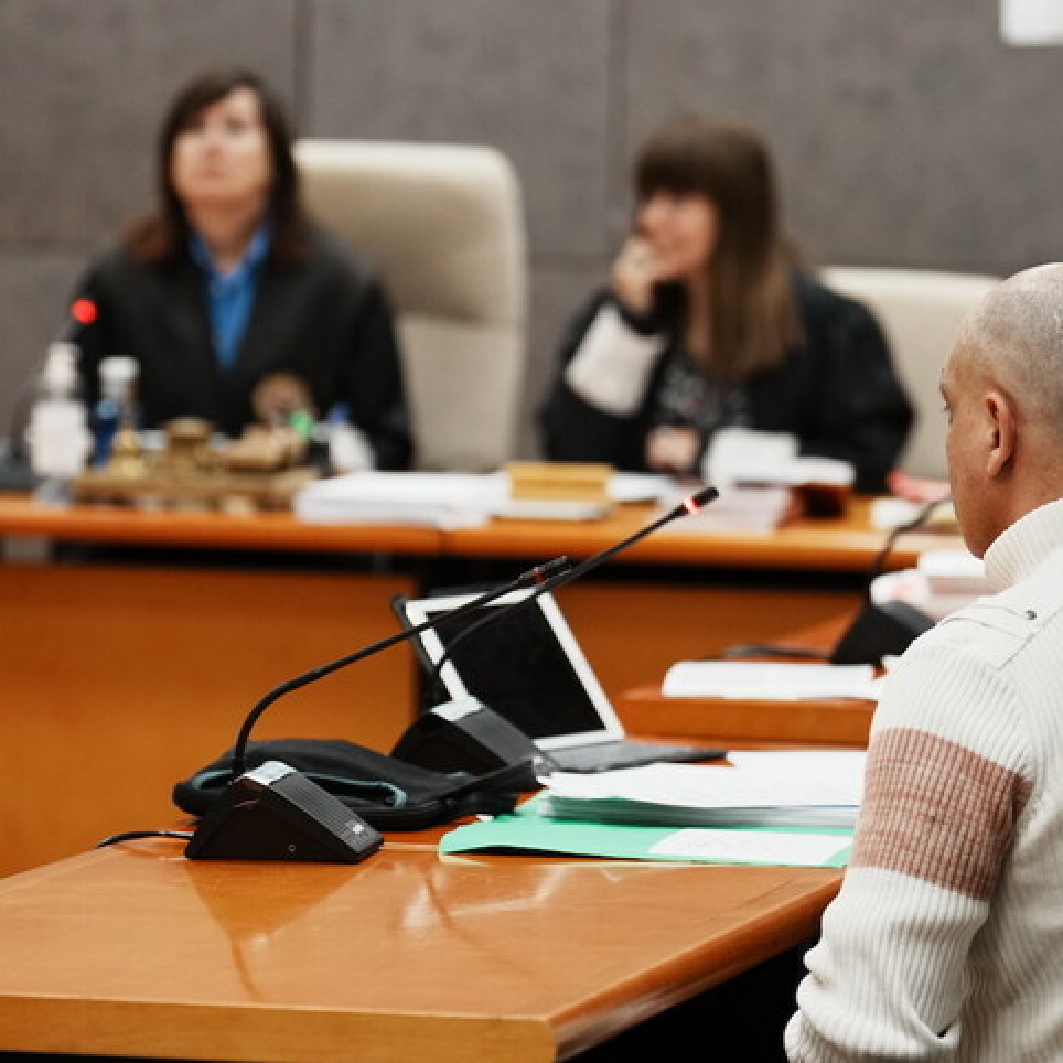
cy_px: 532
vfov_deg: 8.9
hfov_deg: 8.9
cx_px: 589
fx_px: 6810
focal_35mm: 196
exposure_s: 1/500
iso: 1250
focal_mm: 102
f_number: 2.8
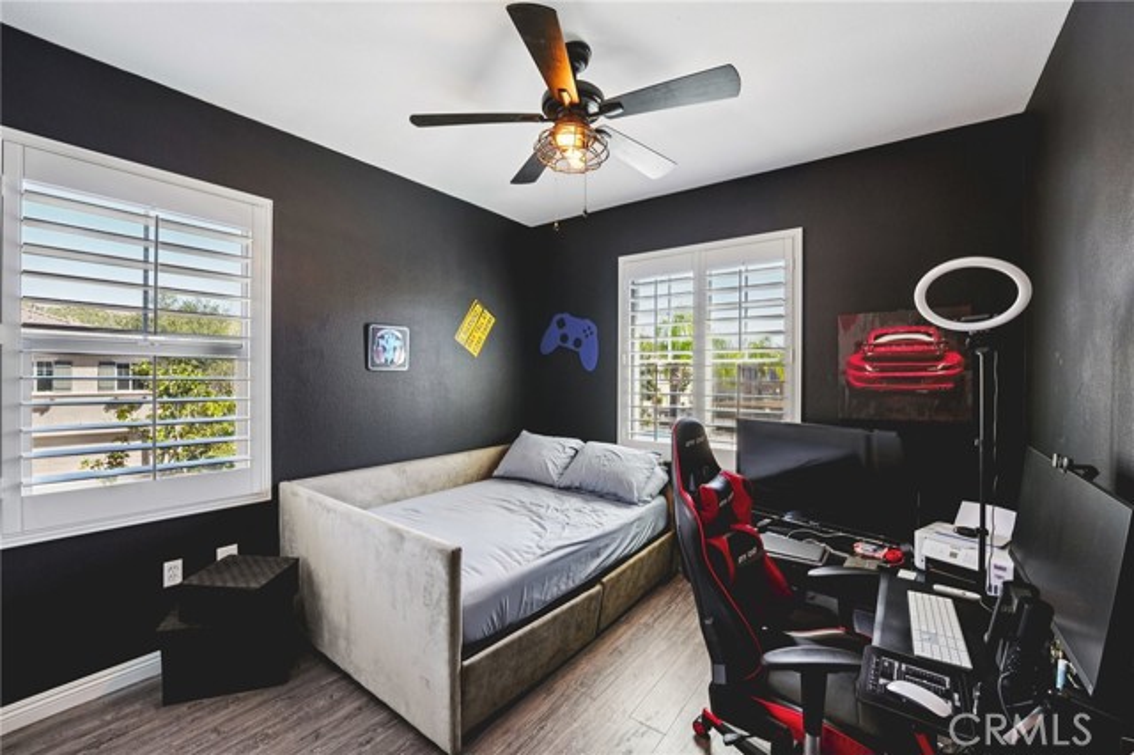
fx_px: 441
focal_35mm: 14
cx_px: 567
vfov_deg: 81.1
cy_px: 378
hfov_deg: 104.3
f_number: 9
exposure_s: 1/30
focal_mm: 14
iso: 400
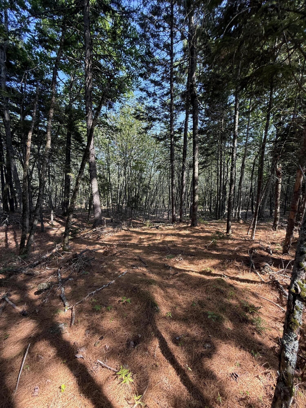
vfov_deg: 102.1
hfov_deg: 85.7
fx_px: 165
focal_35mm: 14
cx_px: 153
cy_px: 204
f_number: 2.2
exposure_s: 1/211
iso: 64
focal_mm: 2.22
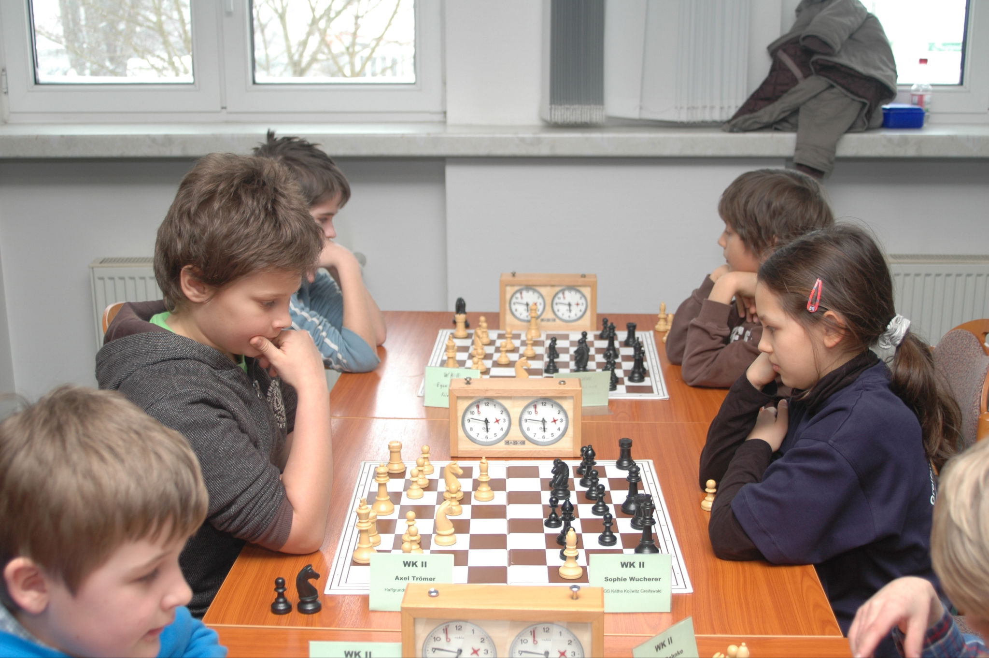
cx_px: 494
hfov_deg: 42.4
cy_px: 329
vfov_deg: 28.9
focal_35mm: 46
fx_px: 1276
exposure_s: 1/60
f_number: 4.5
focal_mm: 31
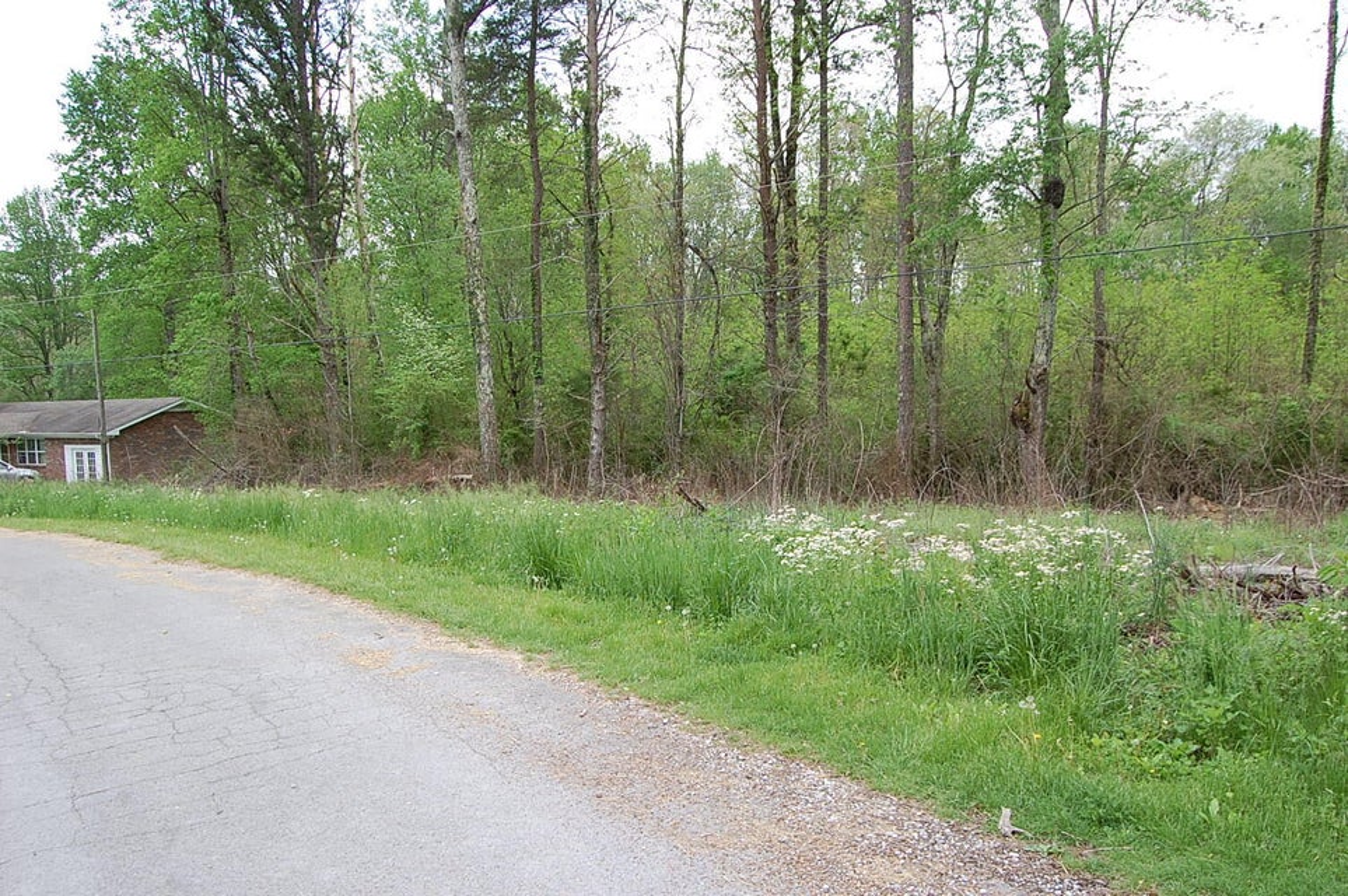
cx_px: 674
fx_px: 1010
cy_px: 448
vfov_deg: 47.8
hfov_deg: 67.4
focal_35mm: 27
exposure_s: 1/200
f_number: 7.1
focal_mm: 18
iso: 200
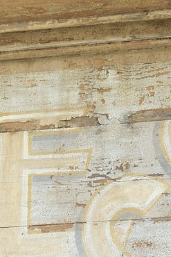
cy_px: 677
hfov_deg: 4.6
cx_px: -171
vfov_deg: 6.6
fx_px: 2078
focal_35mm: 292
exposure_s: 1/200
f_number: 4.5
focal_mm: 45
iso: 200
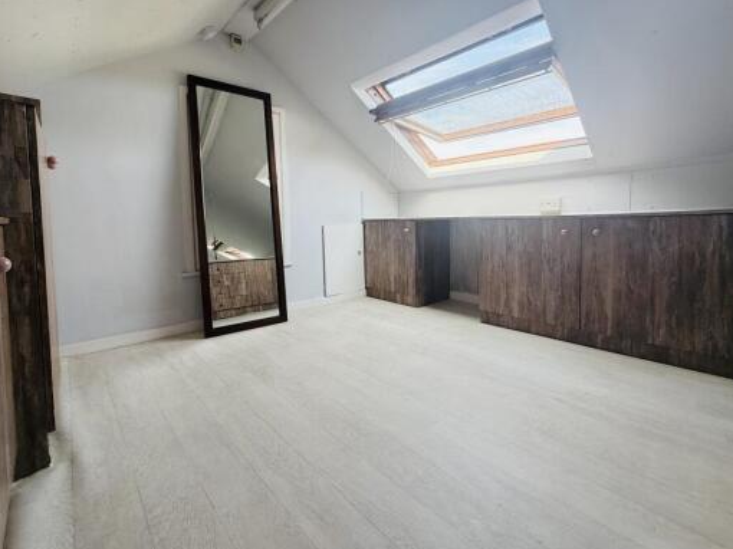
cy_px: 241
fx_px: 339
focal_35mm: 16
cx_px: 383
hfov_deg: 94.5
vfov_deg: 77.7
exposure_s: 1/152
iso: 64
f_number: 2.2
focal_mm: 2.22
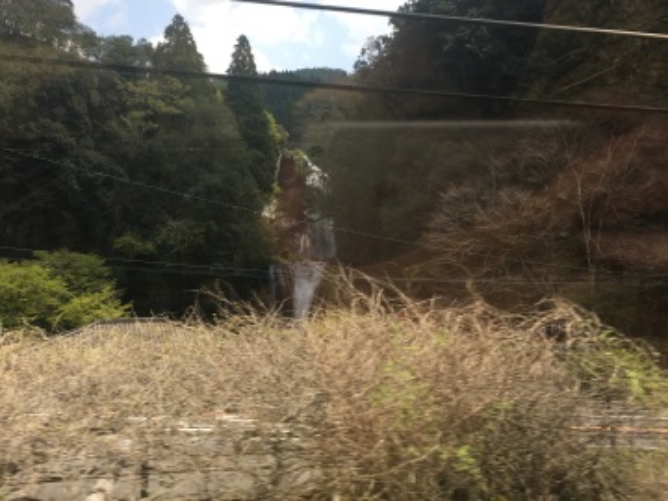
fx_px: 560
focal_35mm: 29
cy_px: 250
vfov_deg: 48.2
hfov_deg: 61.7
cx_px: 334
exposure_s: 1/305
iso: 25
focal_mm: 4.15
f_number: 2.2
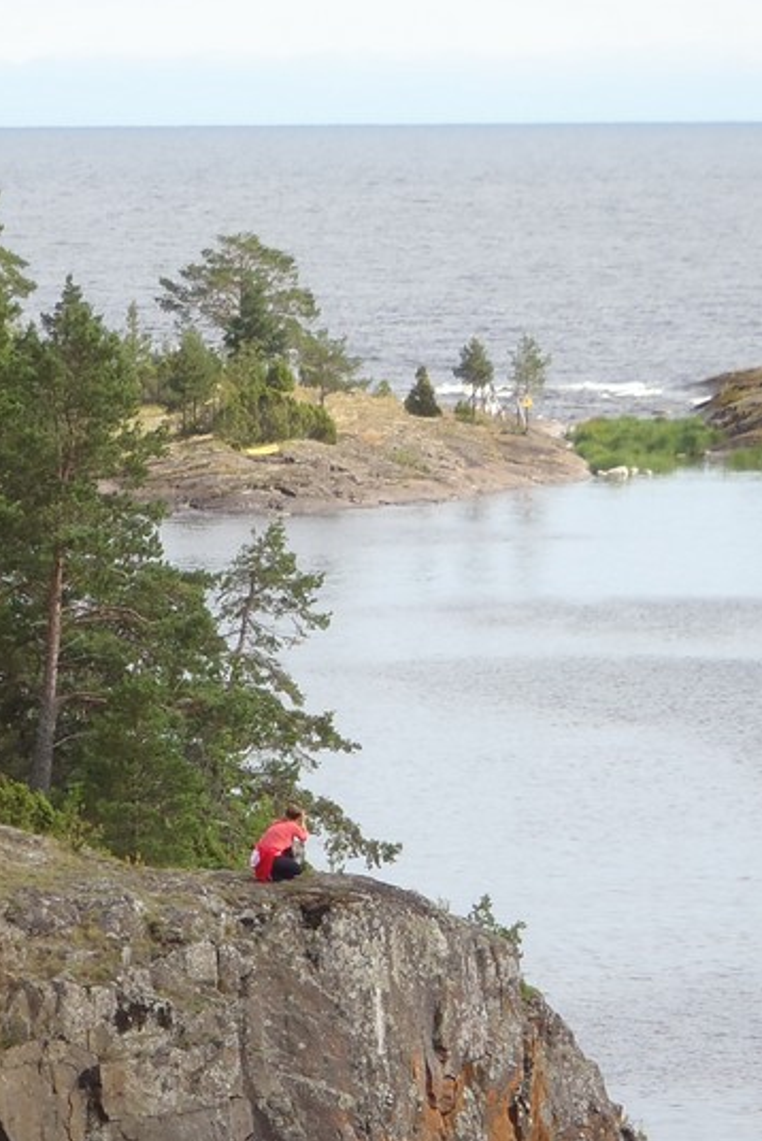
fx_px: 8814
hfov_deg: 4.9
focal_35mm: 278
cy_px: 809
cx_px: 226
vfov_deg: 7.4
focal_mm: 25
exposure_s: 1/160
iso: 100
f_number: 5.9
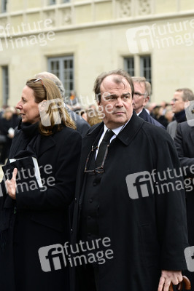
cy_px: 146
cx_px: 97
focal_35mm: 95
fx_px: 769
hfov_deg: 14.4
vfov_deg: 21.5
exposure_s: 1/400
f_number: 5
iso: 800
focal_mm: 95
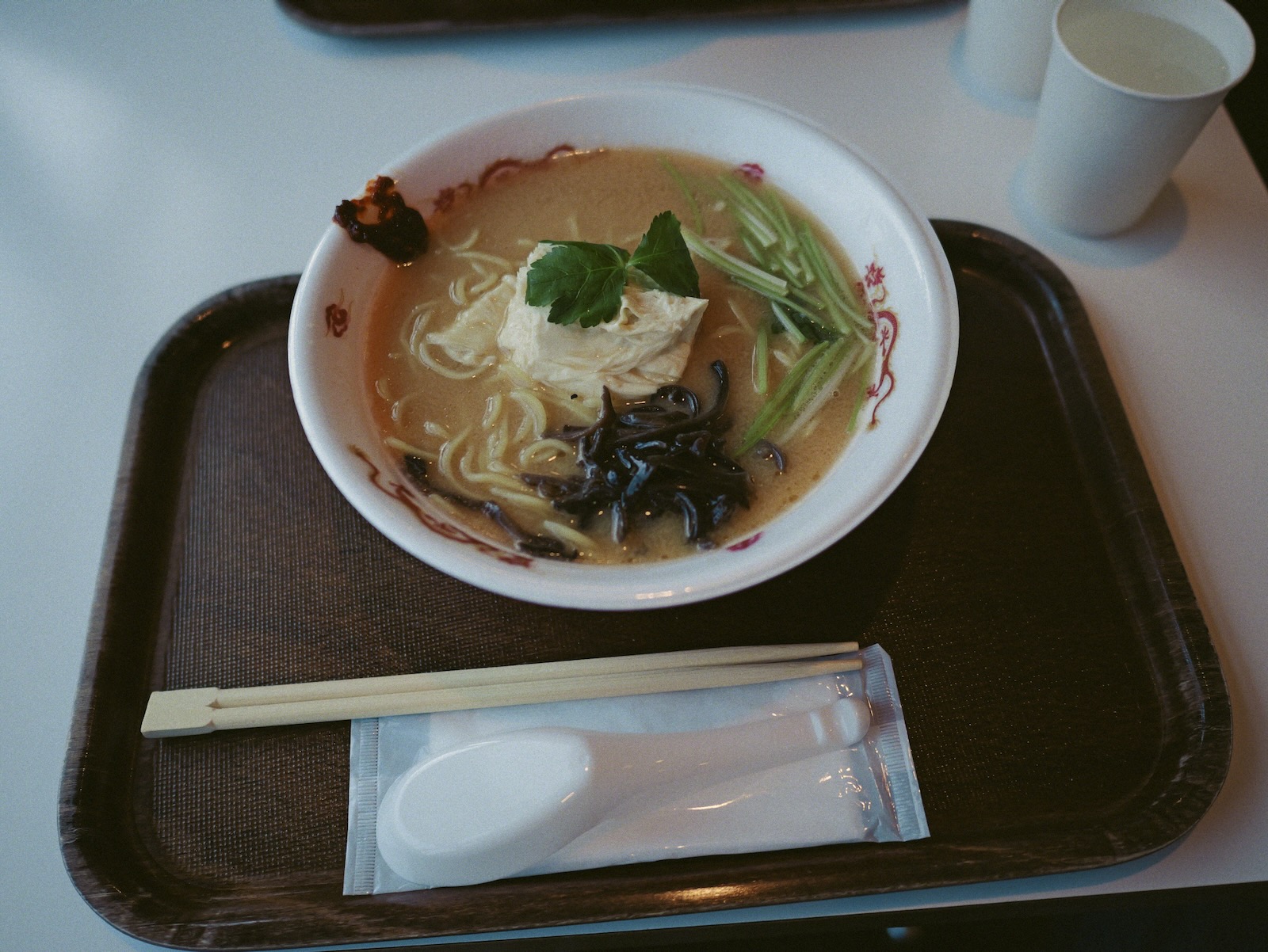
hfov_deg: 59.9
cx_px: 634
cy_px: 476
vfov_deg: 46.8
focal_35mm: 30
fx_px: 1100
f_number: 1.7
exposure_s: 1/400
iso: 100
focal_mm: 15
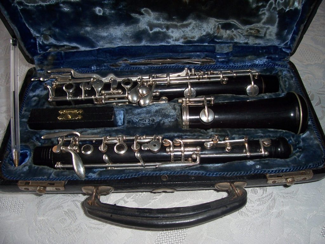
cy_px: 122
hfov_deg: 54.0
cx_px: 162
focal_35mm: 34
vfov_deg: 41.8
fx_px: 319
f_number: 2.7
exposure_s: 1/60
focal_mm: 5.6
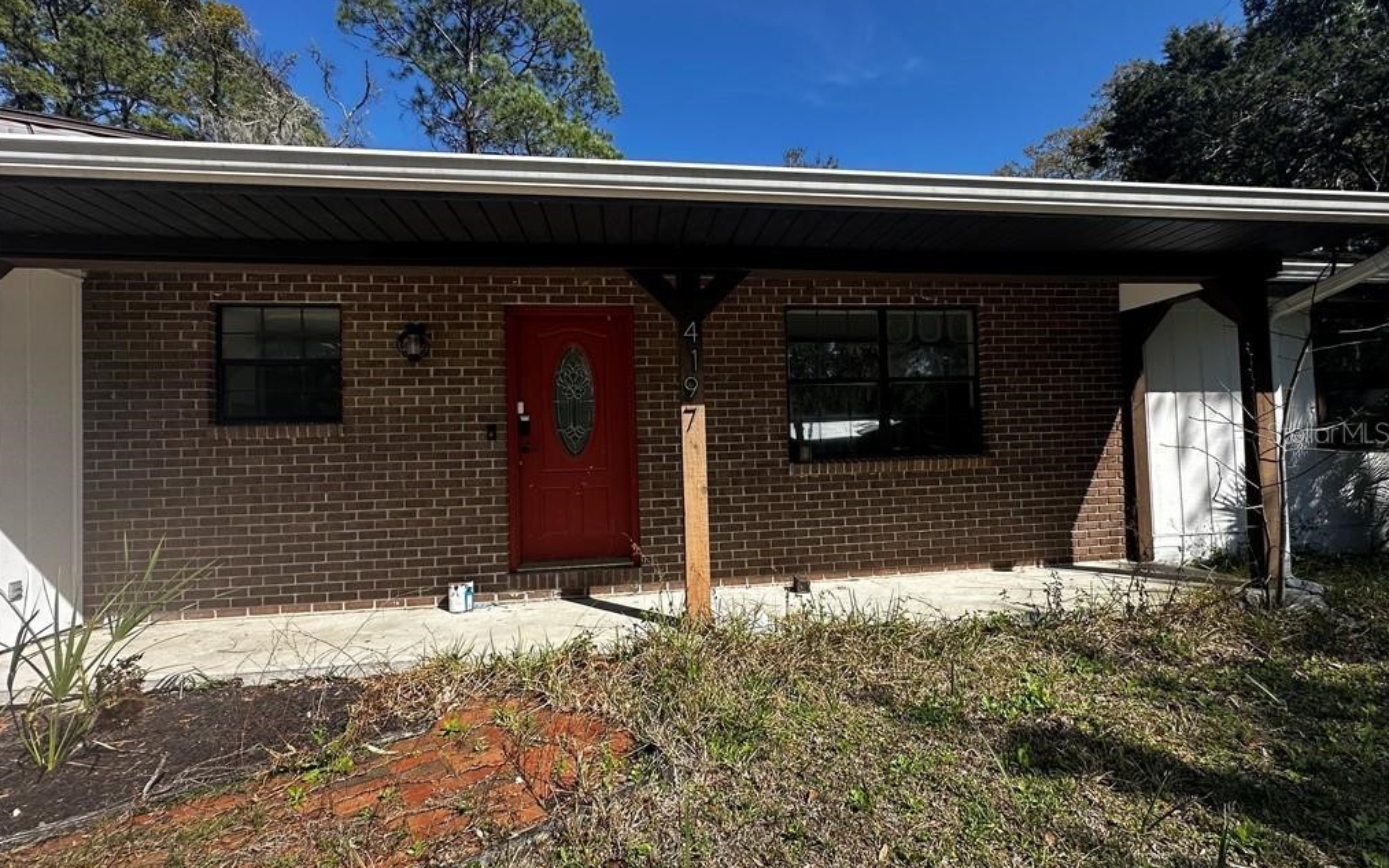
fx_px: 568
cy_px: 432
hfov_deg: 101.5
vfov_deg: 74.8
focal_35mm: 15
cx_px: 694
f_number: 2.2
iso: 40
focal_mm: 2.22
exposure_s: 1/779
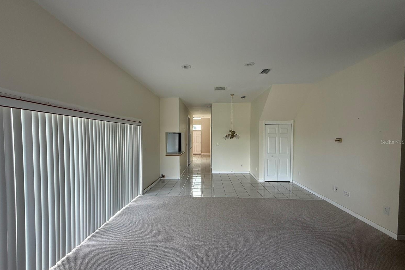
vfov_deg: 77.3
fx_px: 169
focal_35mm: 15
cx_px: 197
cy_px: 142
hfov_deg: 100.4
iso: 80
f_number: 2.2
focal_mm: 2.22
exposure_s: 1/99
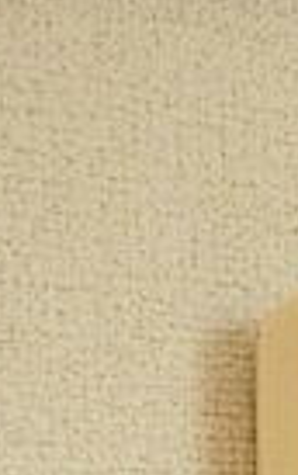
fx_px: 1347
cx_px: 561
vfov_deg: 17.2
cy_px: 791
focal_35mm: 104
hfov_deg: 11.6
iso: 200
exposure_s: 1/40
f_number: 3.5
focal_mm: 3.7
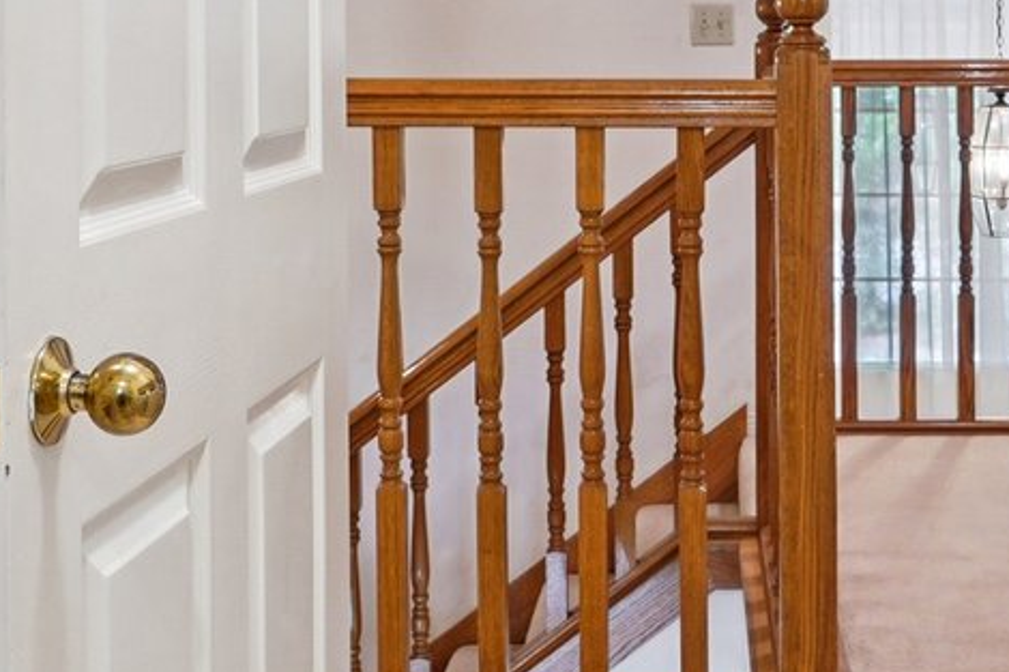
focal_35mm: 61
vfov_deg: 21.6
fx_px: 1709
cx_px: 663
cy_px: 35
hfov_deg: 32.6
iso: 500
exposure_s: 1/13
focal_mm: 14
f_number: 8
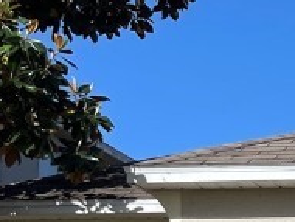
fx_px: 1195
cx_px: 731
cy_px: 289
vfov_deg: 10.4
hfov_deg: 11.4
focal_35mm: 140
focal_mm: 4.2
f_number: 1.6
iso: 32
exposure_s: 1/6494
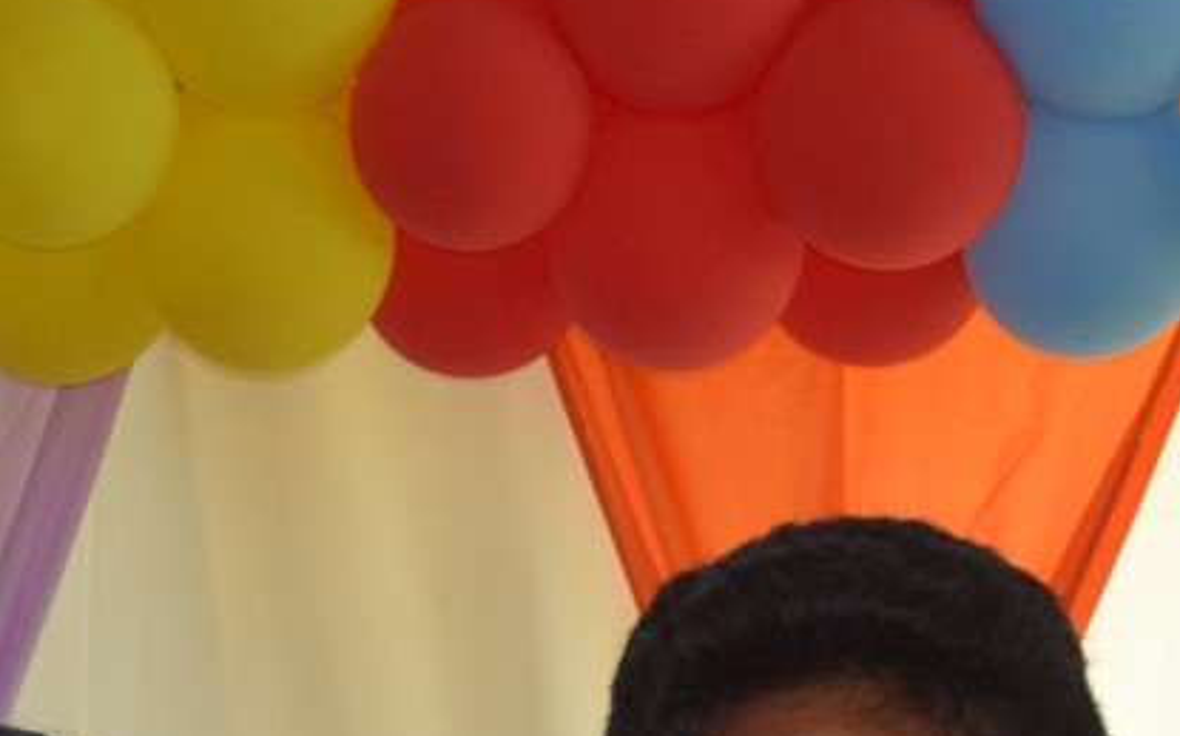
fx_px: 5111
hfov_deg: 13.1
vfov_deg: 7.9
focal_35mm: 159
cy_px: 1435
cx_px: 229
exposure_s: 1/125
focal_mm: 24
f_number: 5.6
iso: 800
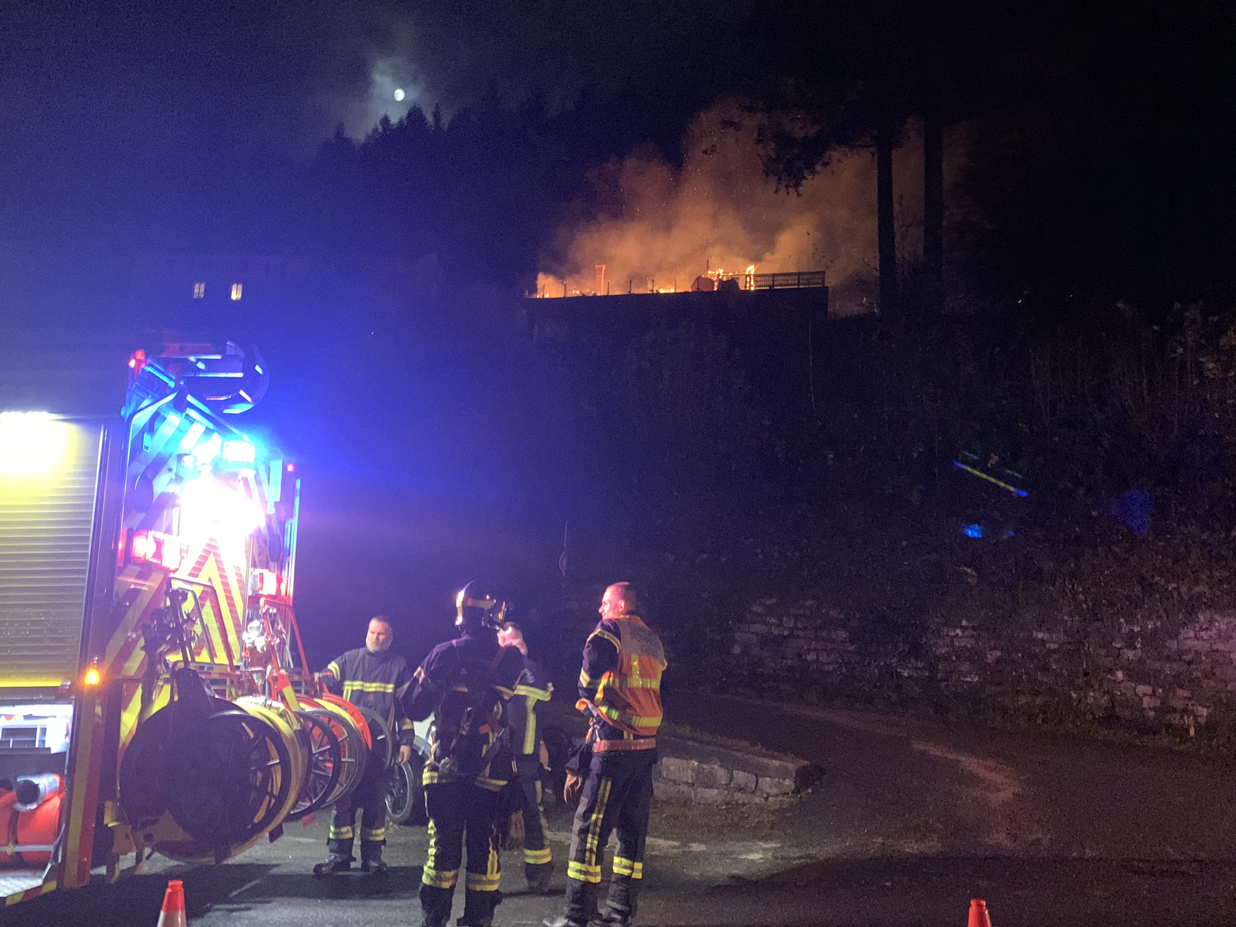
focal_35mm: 27
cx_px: 597
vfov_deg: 51.3
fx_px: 964
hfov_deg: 65.3
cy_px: 481
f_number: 1.8
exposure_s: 1/19
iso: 800
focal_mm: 4.25
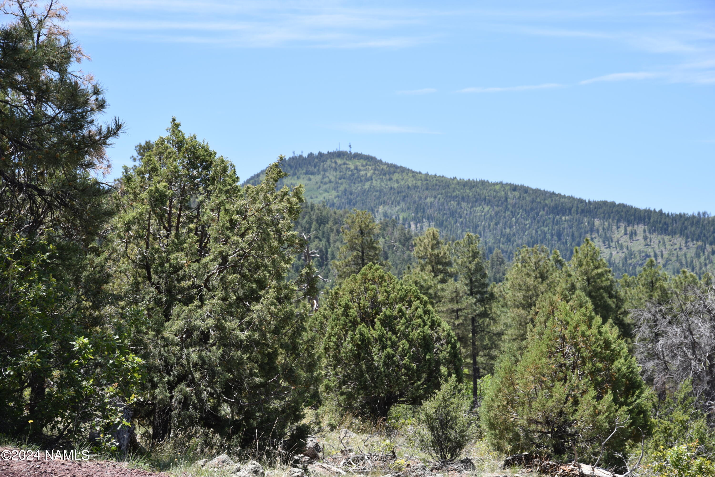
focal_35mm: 105
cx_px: 358
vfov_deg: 13.0
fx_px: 2085
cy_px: 238
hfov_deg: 19.5
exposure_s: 1/320
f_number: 9
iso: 200
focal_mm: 105
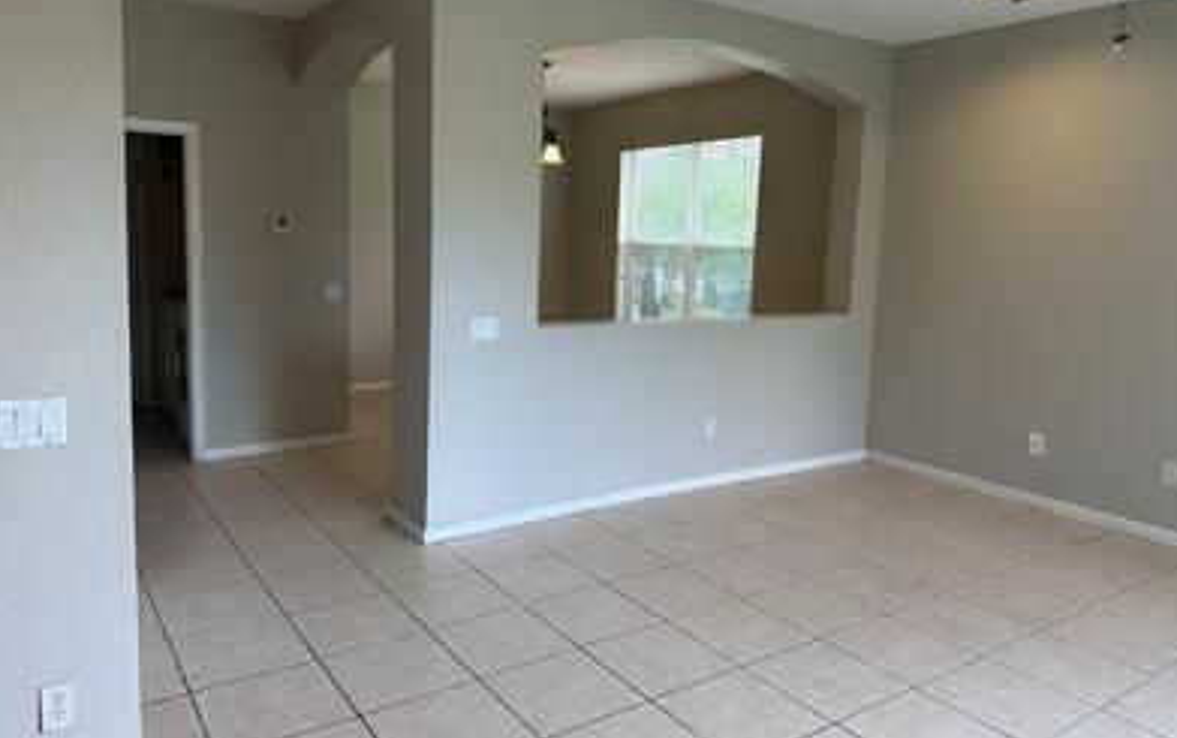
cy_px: 322
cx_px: 596
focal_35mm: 26
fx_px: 835
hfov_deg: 70.4
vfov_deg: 47.6
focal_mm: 6.86
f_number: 1.78
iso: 100
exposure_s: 1/120
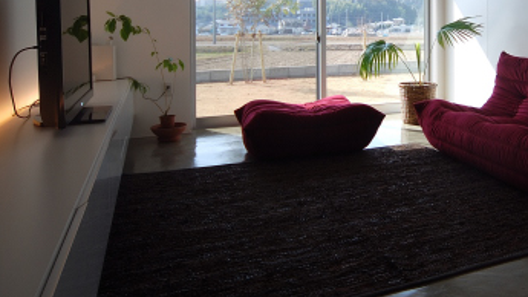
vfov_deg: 32.0
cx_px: 458
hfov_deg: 51.2
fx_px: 490
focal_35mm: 35
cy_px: 26
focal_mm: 12
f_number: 6.3
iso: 100
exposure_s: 1/160
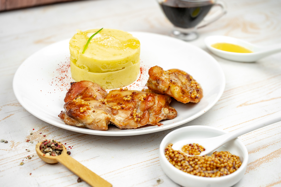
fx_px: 437
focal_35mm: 56
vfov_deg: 24.2
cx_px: 140
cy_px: 94
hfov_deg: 35.6
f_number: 5.6
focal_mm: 56
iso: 125
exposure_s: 1/40
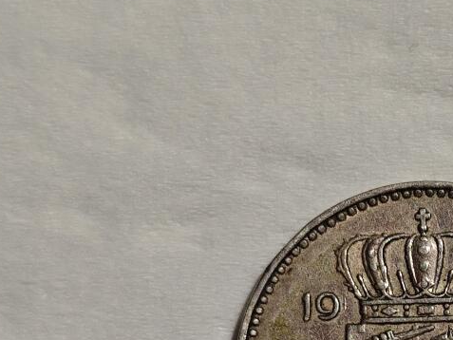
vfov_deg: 10.9
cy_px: 331
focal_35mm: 135
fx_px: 1767
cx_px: 515
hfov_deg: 14.2
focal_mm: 6.55
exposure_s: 1/100
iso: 250
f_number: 1.6
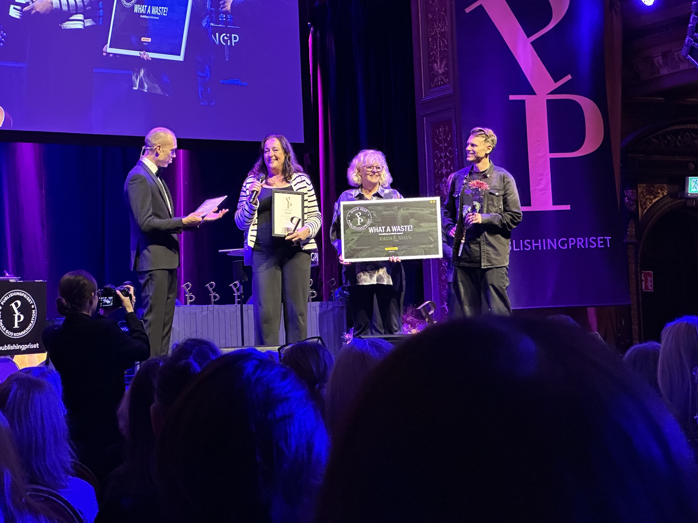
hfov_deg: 25.3
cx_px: 349
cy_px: 262
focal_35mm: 77
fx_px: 1553
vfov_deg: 19.1
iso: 1250
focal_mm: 9
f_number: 2.8
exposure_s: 1/41
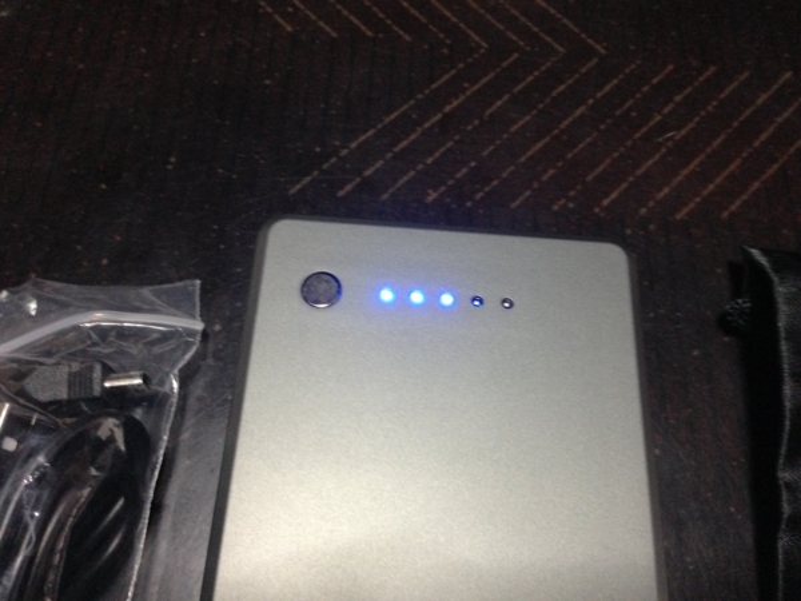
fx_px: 764
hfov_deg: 55.4
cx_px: 400
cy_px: 300
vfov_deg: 42.9
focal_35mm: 33
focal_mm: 4.13
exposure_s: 1/17
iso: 400
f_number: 2.4
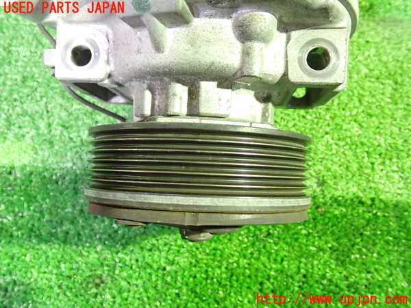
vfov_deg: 44.2
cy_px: 154
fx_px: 380
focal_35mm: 32
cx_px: 206
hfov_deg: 56.8
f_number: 2.4
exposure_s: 1/13
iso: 800
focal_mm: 5.79
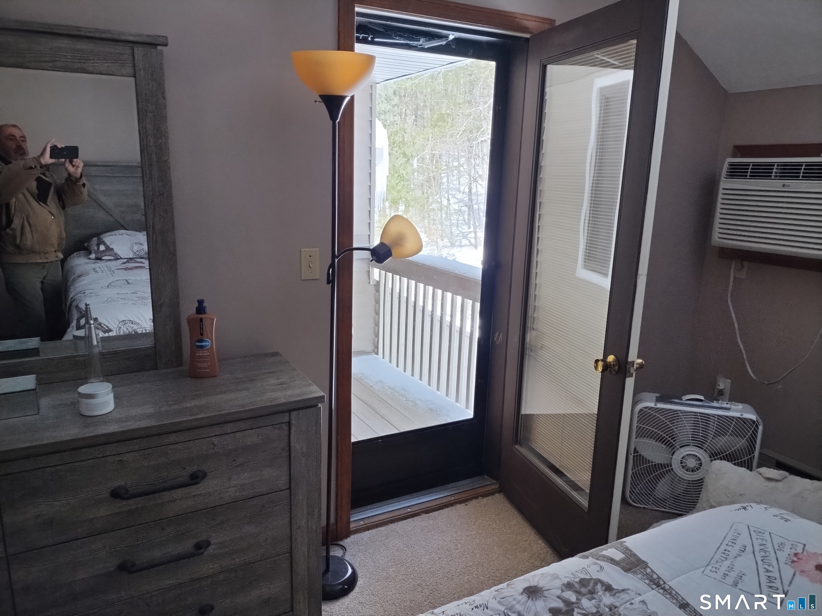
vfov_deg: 54.9
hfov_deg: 69.4
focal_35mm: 25
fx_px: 594
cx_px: 411
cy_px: 308
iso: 142
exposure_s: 1/120
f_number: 1.7
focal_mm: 4.71
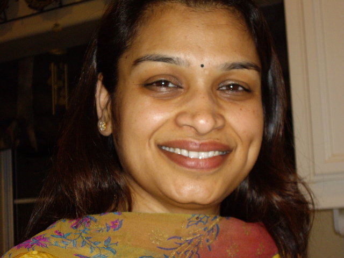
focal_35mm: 79
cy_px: 129
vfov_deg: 18.7
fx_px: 785
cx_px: 172
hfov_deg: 24.7
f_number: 4.1
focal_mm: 12.8
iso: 200
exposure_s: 1/80
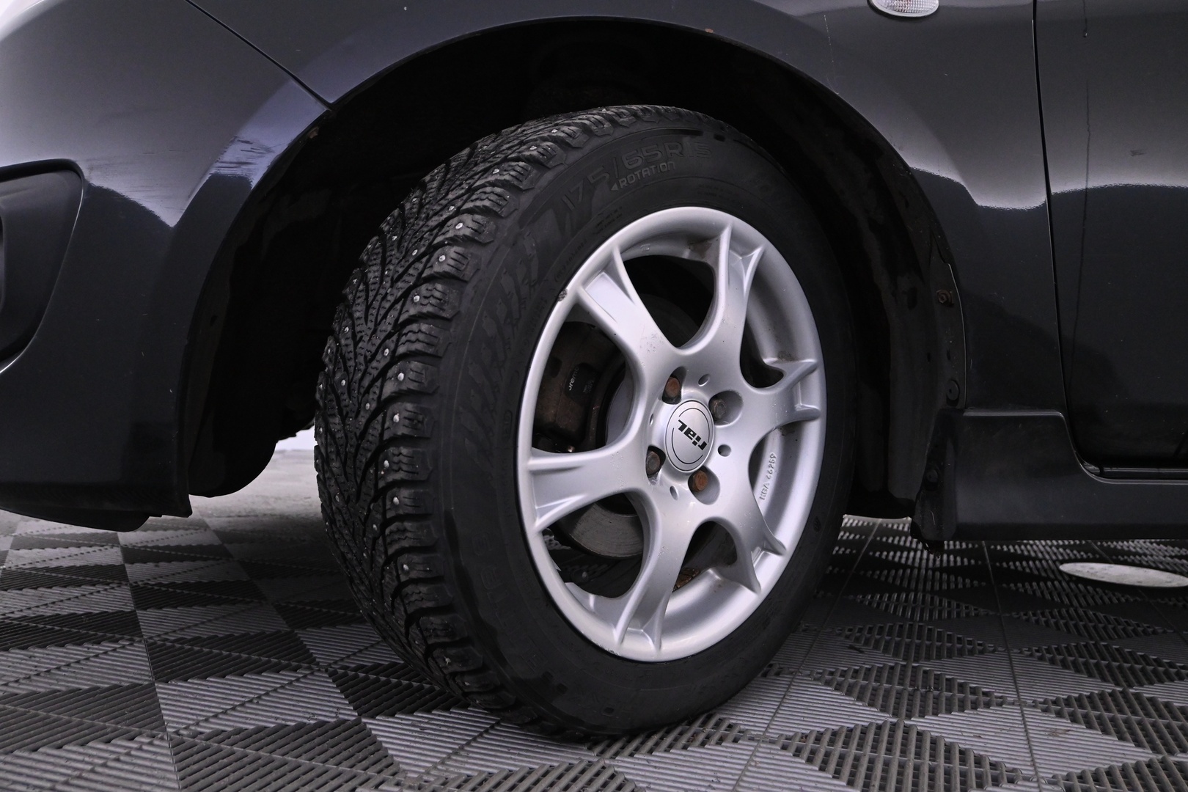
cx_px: 594
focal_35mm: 32
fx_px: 1039
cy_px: 396
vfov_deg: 41.7
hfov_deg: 59.5
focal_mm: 21
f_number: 4.5
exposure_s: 1/80
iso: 2500
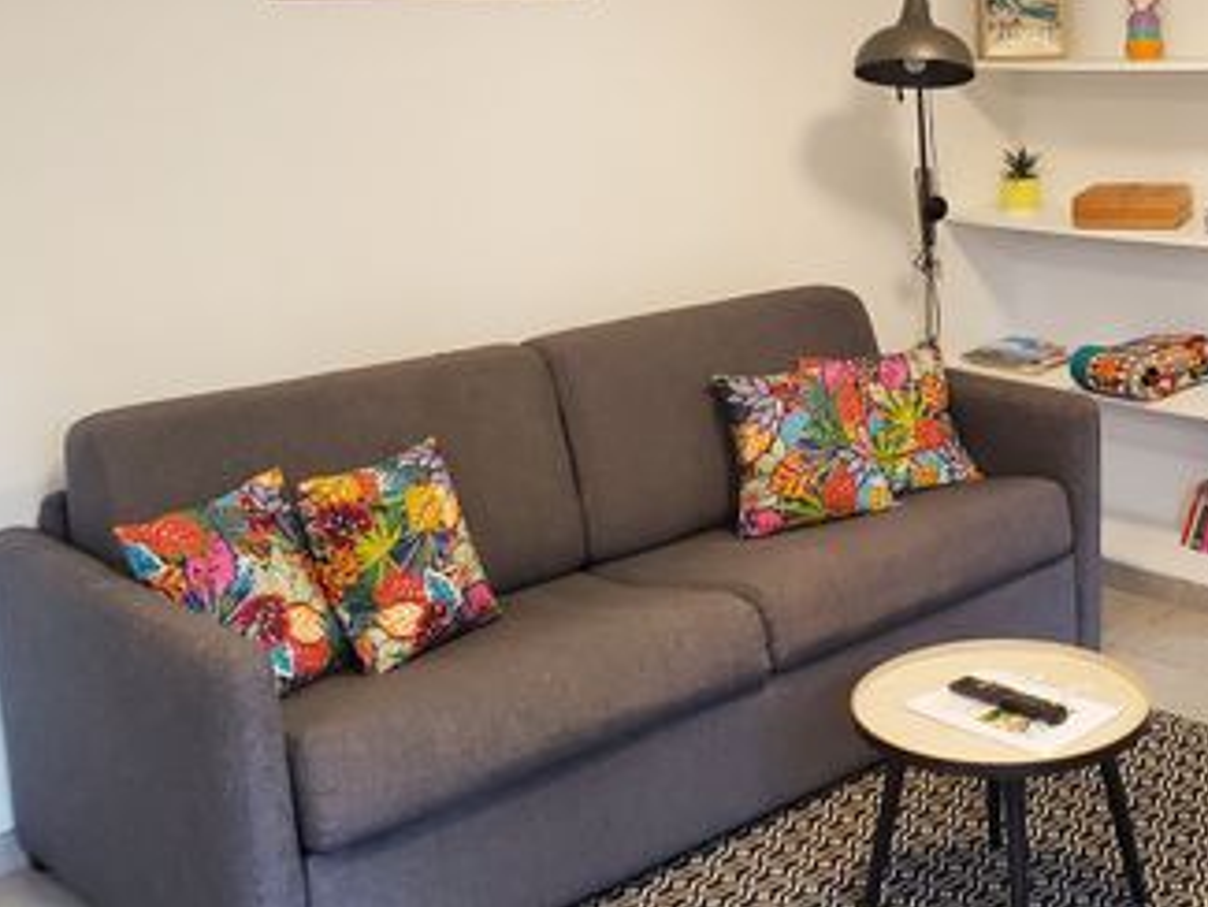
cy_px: 260
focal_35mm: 48
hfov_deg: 38.1
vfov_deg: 29.9
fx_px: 1676
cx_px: 981
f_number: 2.4
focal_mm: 4.3
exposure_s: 1/50
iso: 320
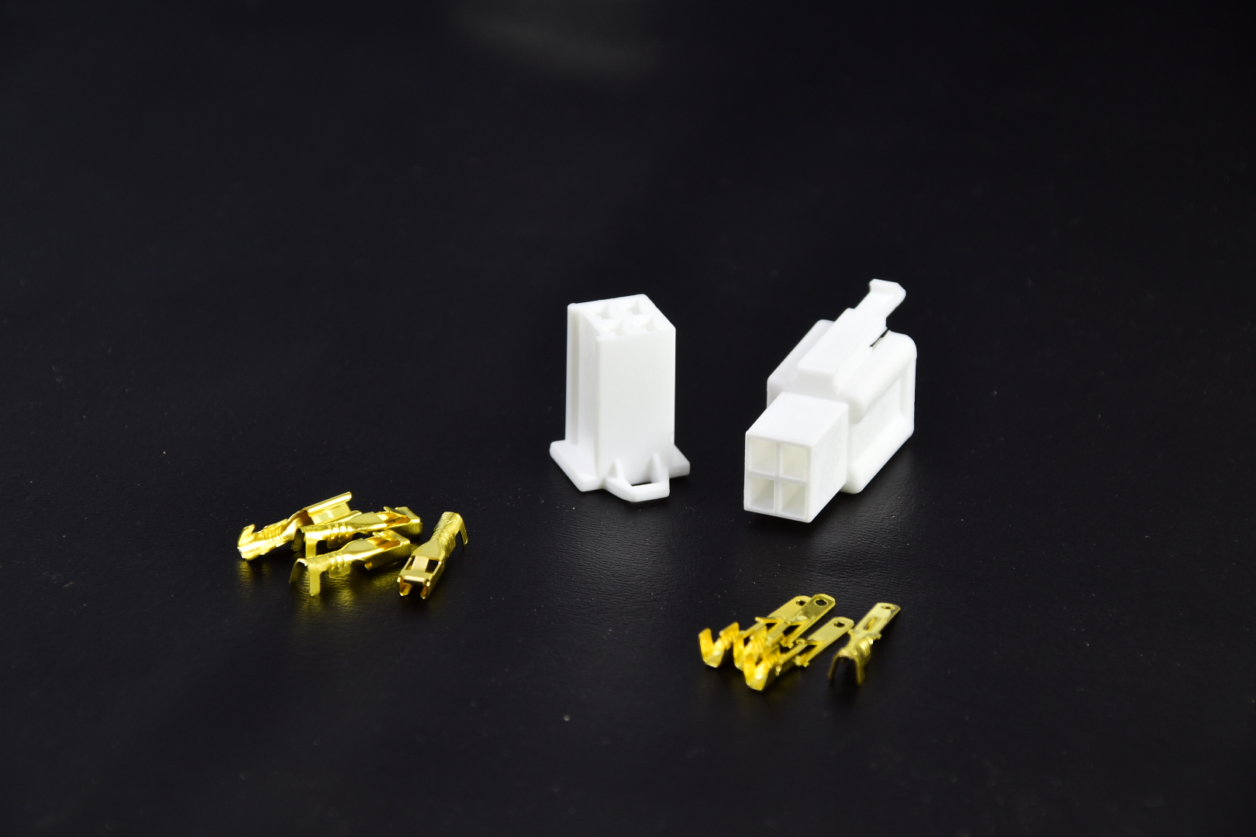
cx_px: 628
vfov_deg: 7.5
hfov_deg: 11.2
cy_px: 418
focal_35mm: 183
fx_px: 6384
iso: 250
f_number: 7.1
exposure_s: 1/3
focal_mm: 122
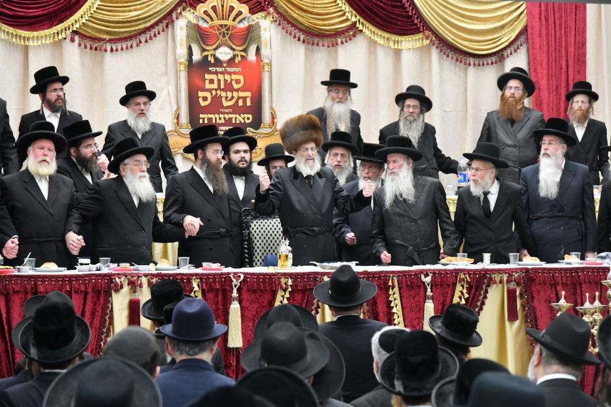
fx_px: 1782
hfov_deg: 19.5
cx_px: 306
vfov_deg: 13.0
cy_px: 204
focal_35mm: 105
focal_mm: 105
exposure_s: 1/125
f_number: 5
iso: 2000
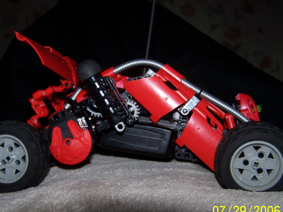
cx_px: 135
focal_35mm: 44
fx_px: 360
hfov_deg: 42.9
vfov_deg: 32.8
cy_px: 119
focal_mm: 6.3
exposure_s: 1/60
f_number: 2.8
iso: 80
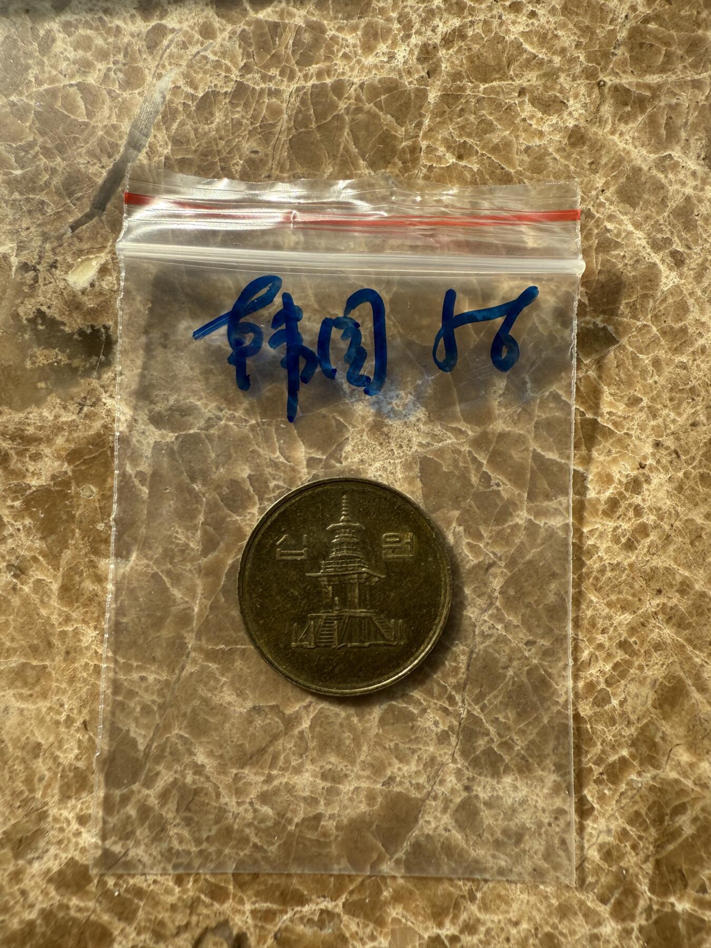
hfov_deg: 56.8
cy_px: 474
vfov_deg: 71.6
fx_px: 657
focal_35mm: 24
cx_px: 356
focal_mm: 2.22
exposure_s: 1/516
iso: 40
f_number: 2.2
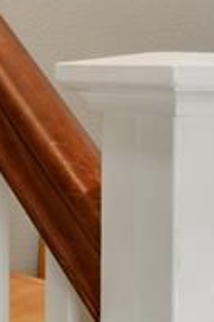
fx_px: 1043
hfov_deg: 11.7
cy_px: 275
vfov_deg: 17.3
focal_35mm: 117
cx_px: 57
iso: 400
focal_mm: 10
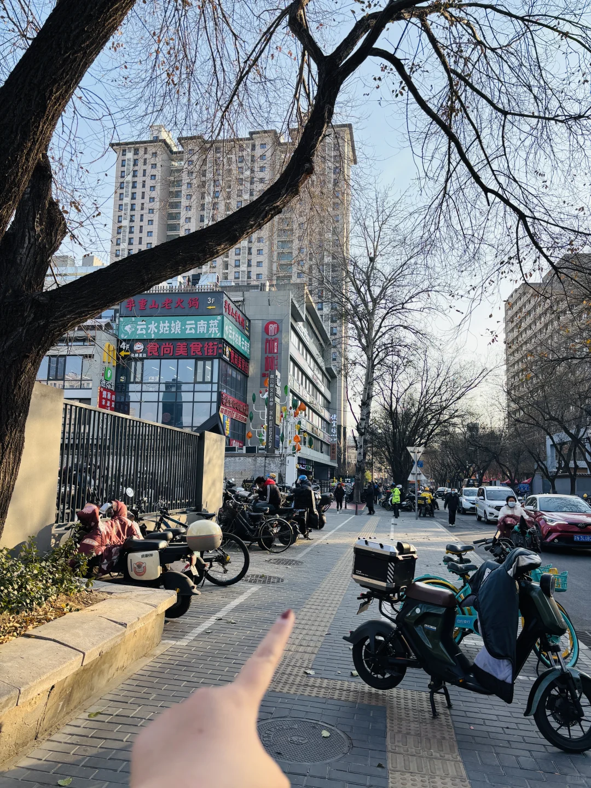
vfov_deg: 67.3
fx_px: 592
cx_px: 296
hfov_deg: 53.1
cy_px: 394
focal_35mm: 26
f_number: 1.6
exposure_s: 1/1477
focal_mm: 5.96
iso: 50
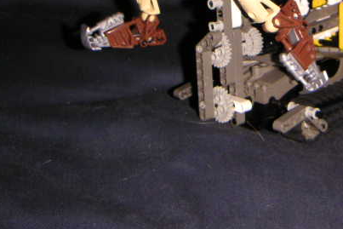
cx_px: 226
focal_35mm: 66
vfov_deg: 20.4
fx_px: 629
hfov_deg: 30.3
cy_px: 46
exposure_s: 1/45
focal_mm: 5.3
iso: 200
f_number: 6.7
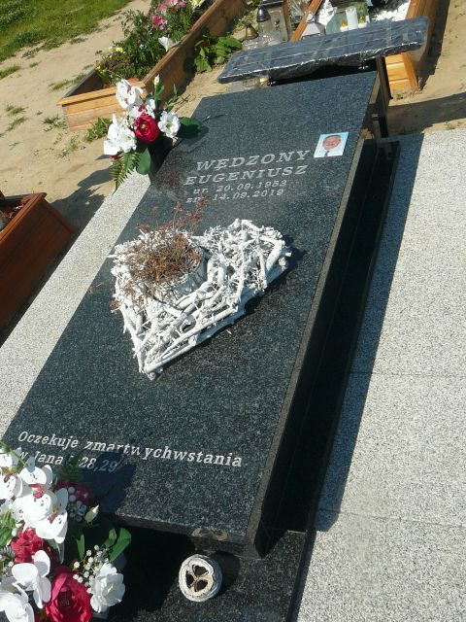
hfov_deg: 40.7
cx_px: 233
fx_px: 628
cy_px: 311
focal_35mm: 35
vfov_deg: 52.6
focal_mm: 5.2
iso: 80
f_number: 5
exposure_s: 1/640
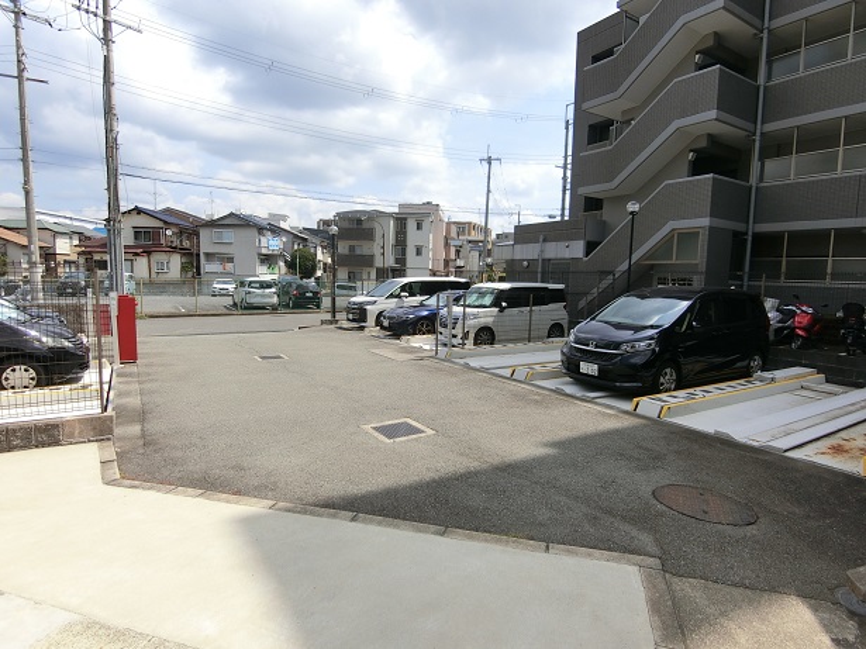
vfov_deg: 68.7
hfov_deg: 84.7
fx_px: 475
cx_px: 433
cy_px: 324
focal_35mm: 19
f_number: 2.7
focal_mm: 4.06
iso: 80
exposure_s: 1/1600
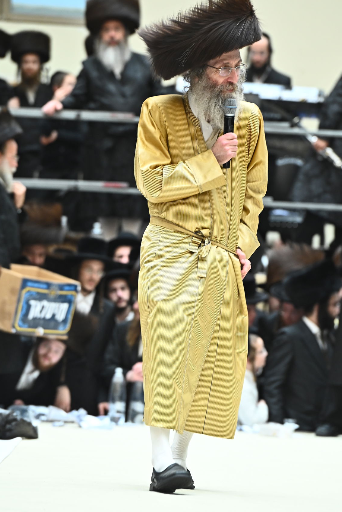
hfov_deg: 5.6
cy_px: 243
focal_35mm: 247
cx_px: 194
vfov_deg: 8.3
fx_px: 3519
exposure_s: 1/250
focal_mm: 200
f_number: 5
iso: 2000
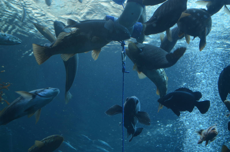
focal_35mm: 82
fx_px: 526
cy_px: 76
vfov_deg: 16.5
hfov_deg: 24.7
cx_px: 115
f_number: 5.6
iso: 400
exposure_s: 1/80
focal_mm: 55
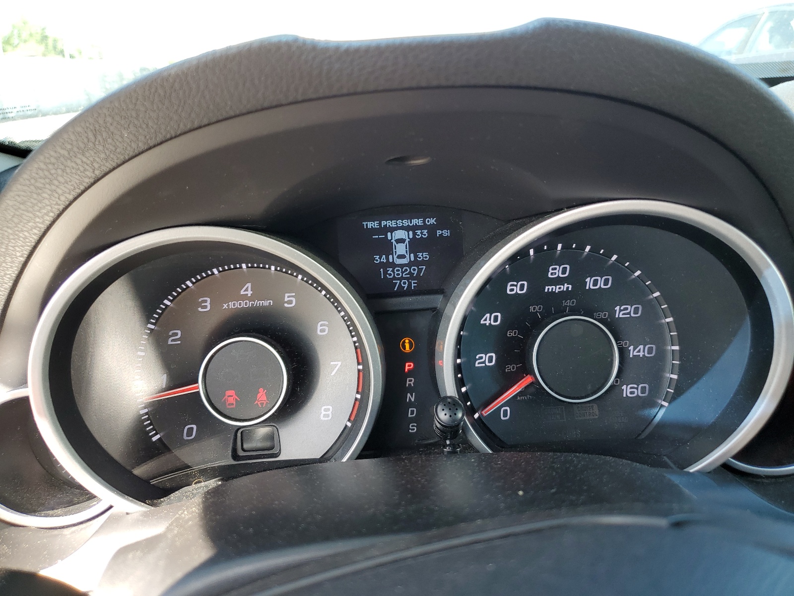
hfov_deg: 67.3
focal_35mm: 26
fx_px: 596
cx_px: 397
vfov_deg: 53.1
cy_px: 298
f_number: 1.5
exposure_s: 1/147
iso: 50
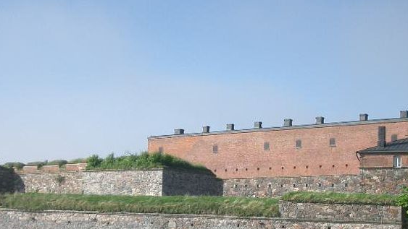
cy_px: 170
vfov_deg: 13.0
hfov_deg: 22.9
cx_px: 198
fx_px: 1006
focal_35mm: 93
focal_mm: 12.2
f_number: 3.9
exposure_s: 1/500
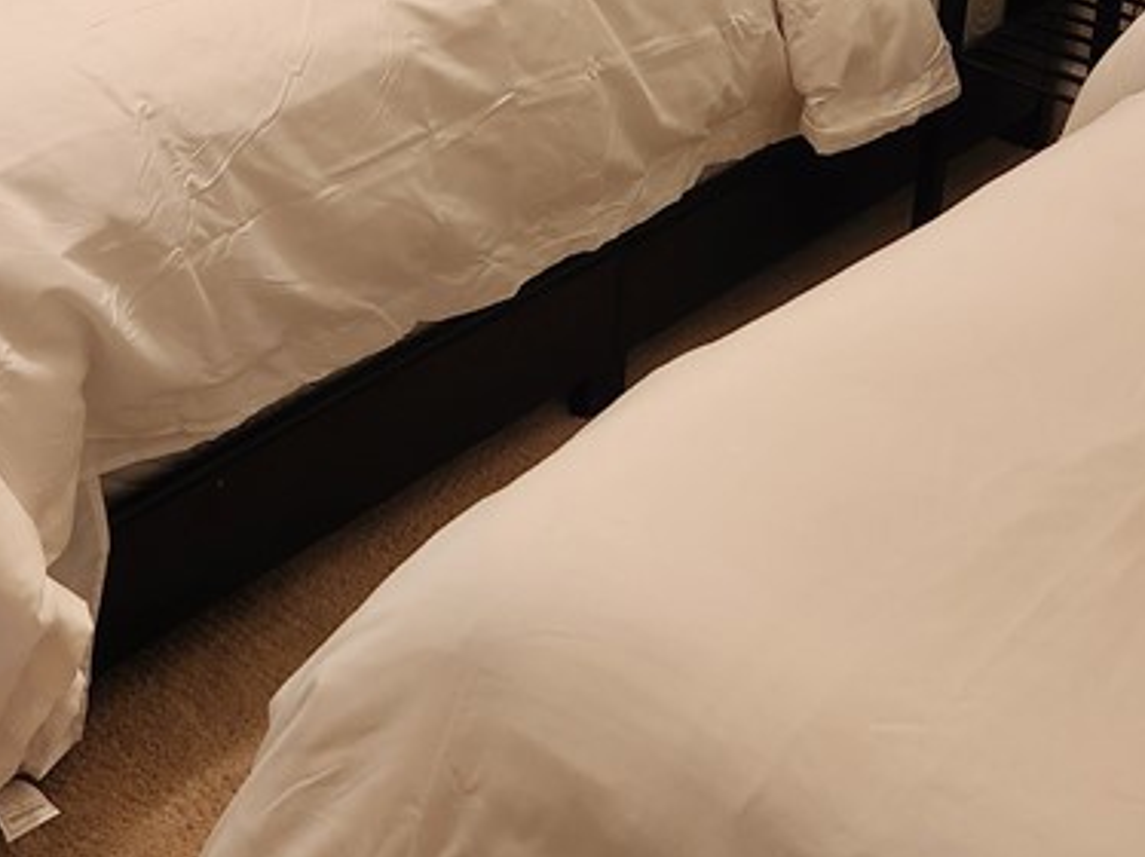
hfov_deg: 30.0
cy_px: -214
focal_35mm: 63
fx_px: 2083
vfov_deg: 21.4
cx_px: 233
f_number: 1.8
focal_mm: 5.4
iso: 250
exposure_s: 1/120
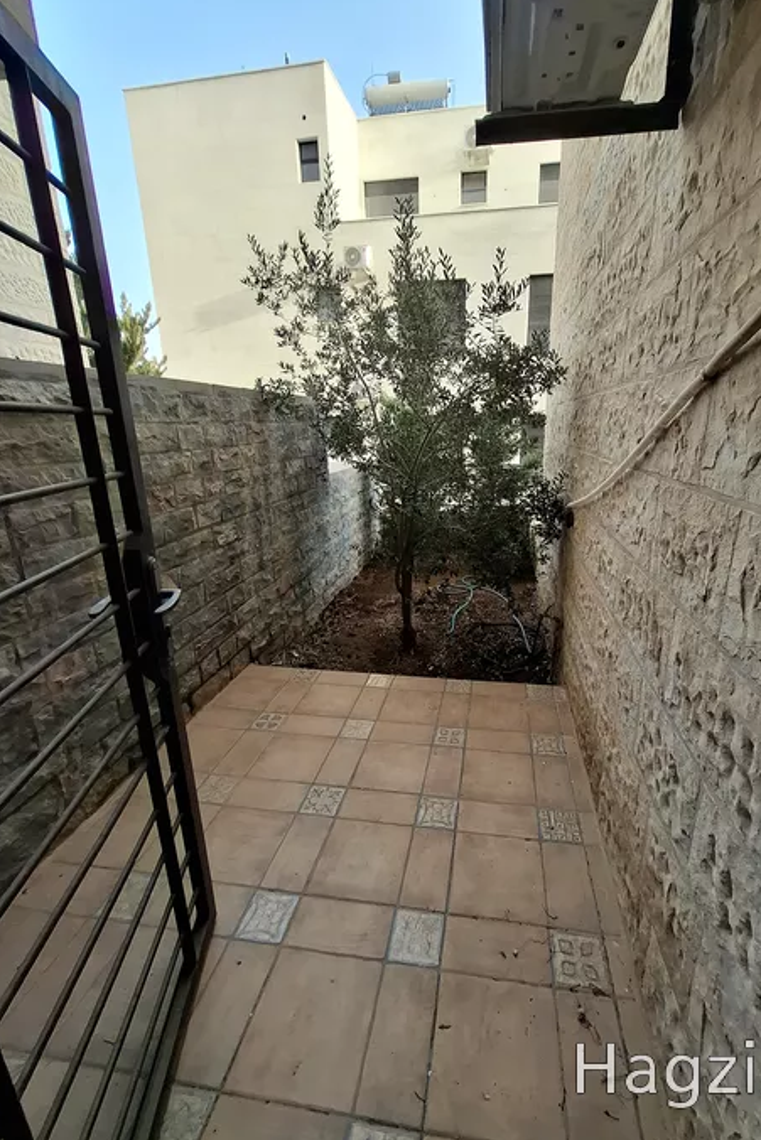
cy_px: 553
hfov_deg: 80.8
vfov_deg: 104.2
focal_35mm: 14
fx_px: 444
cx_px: 434
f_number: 2.2
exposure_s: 1/133
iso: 40
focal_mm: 1.74
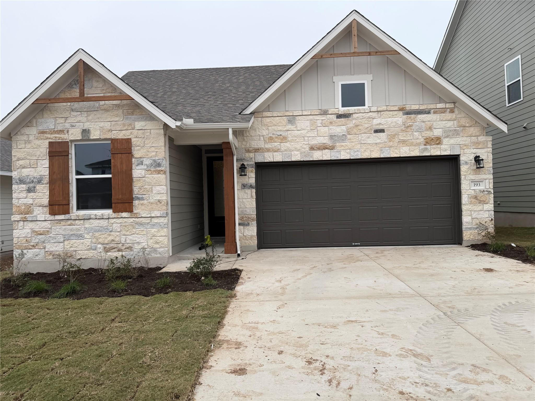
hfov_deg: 71.6
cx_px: 268
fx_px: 371
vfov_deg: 56.8
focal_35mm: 24
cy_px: 200
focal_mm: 6.76
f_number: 1.78
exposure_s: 1/598
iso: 80
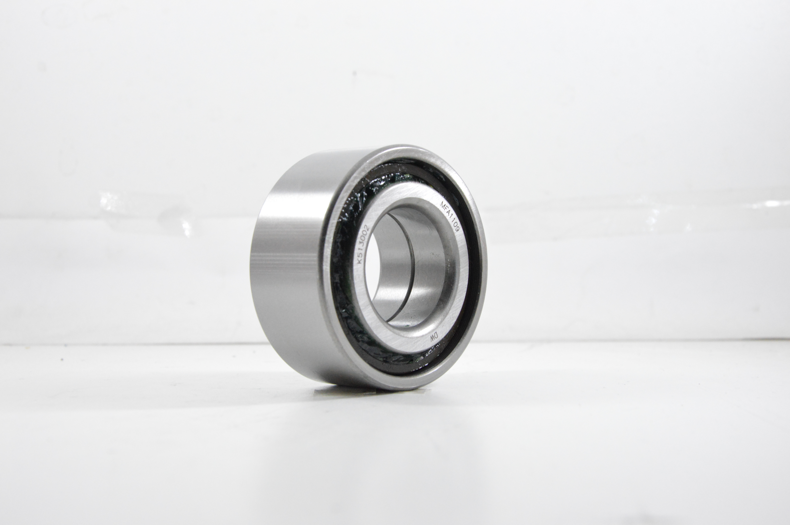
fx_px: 1315
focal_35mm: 60
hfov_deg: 33.4
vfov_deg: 22.6
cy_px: 262
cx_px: 395
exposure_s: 1/100
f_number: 7.1
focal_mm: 40
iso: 3200
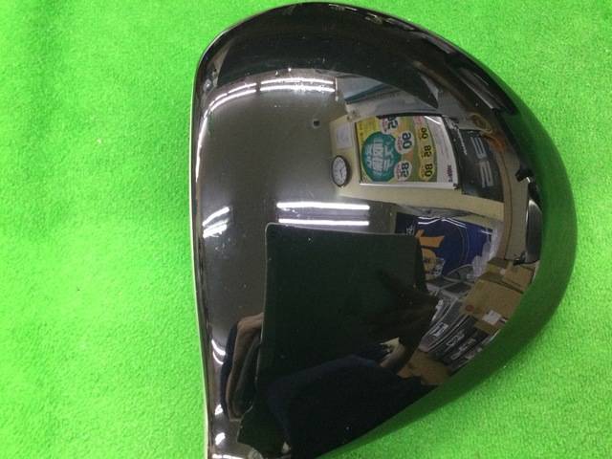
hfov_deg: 58.4
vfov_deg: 45.4
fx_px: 548
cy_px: 230
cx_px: 306
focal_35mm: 31
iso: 200
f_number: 2.4
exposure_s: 1/17
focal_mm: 3.3
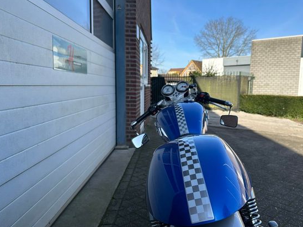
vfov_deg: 49.7
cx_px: 173
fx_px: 245
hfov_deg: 63.2
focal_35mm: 28
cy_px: 118
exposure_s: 1/2732
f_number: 1.78
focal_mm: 6.86
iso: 80
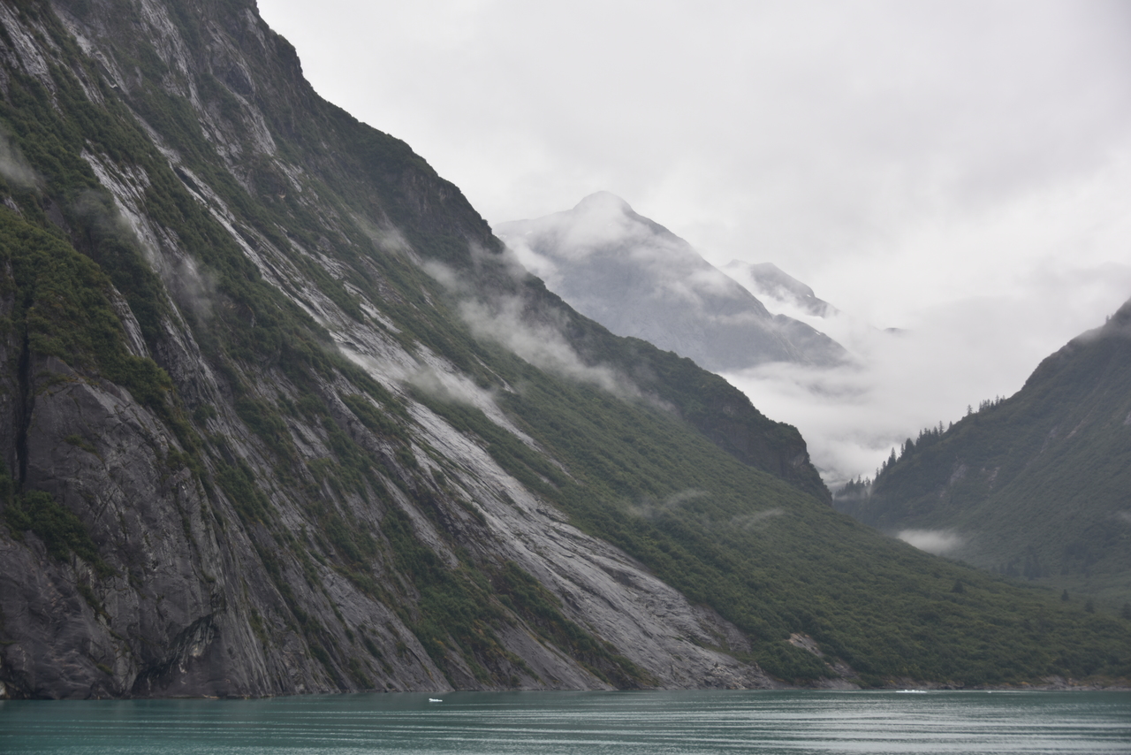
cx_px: 566
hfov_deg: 32.4
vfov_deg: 21.9
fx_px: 1948
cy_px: 378
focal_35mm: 62
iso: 110
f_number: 4.8
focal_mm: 62
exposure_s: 1/125
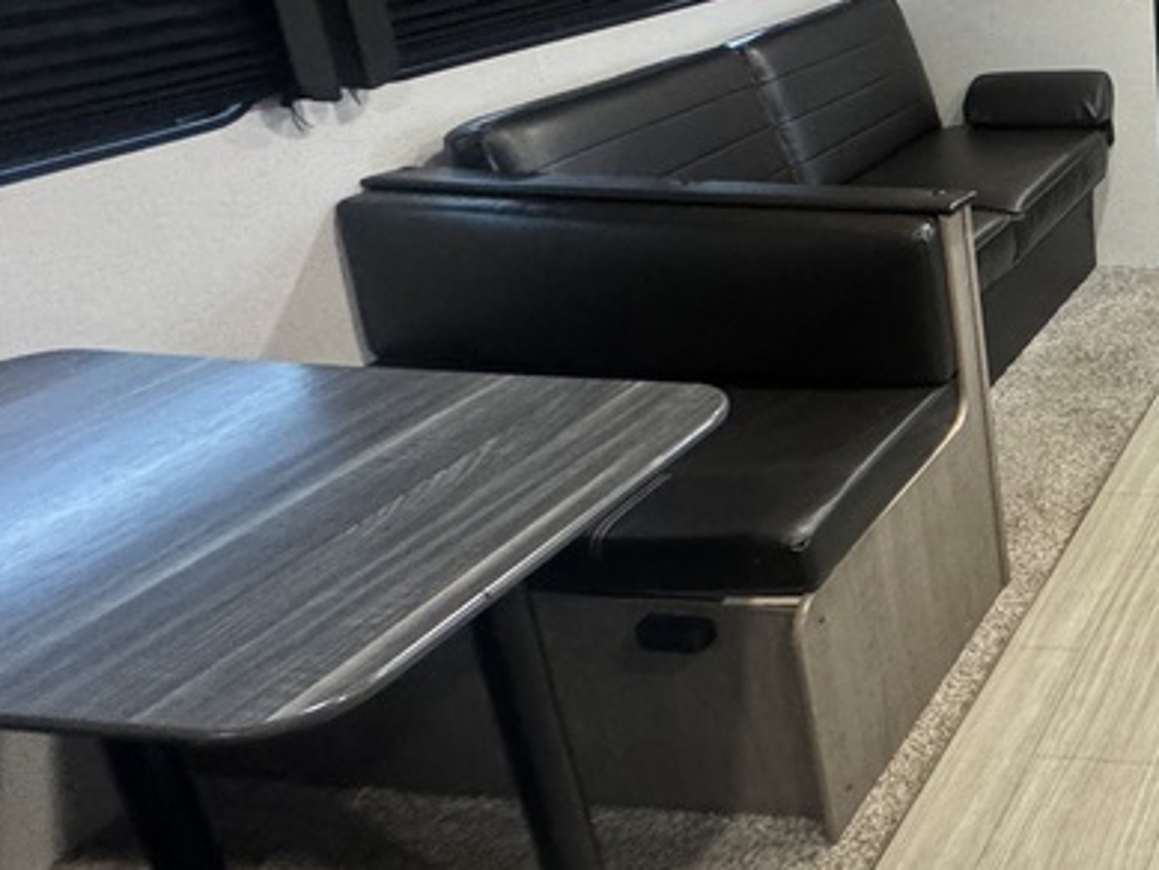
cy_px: 179
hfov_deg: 37.3
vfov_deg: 38.3
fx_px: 1206
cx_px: 1424
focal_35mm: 36
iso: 640
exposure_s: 1/60
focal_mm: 2.22
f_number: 2.2
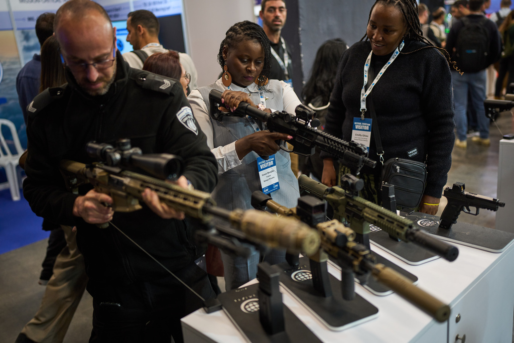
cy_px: 172
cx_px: 257
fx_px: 500
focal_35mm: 35
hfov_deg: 54.4
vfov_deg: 37.9
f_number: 1.4
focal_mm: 35
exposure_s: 1/200
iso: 320
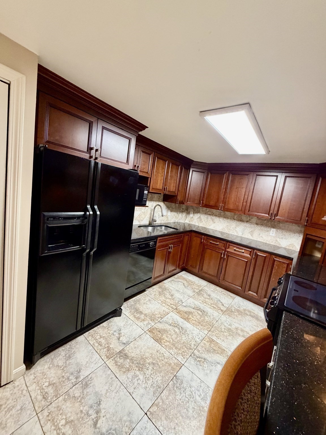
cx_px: 163
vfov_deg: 102.1
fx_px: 176
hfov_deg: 85.7
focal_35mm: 14
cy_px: 218
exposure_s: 1/60
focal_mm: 2.22
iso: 320
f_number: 2.2
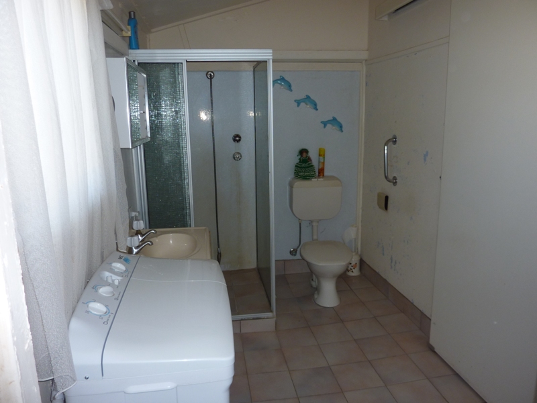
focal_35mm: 25
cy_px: 202
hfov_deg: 69.4
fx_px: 388
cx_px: 268
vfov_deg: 54.9
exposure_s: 1/30
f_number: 3.3
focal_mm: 4.1
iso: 100
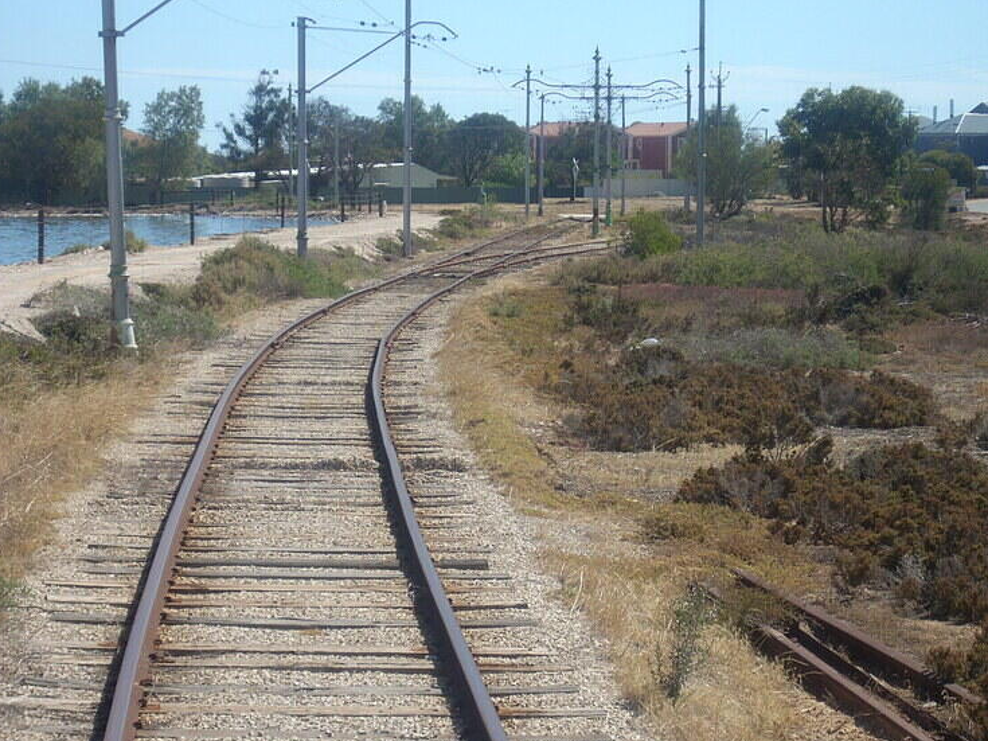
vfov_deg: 12.0
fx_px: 3510
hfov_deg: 16.0
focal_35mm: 123
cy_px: 378
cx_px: 526
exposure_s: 1/402
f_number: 5.2
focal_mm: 18.6
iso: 64
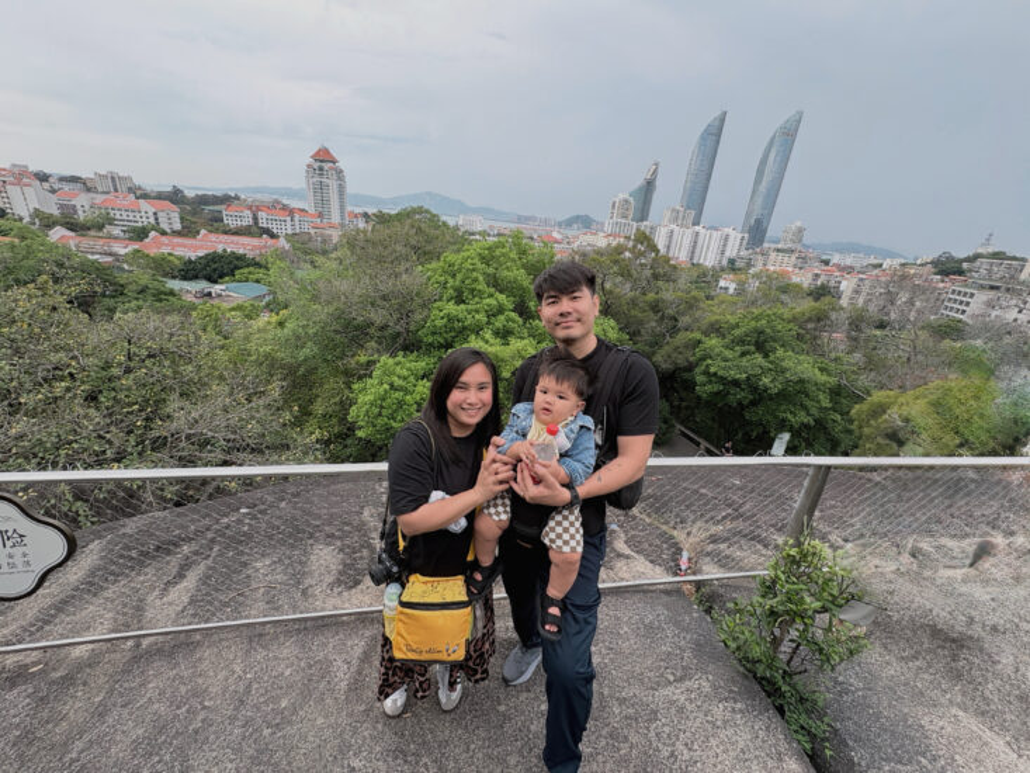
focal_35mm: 14
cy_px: 386
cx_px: 515
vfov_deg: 85.7
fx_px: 417
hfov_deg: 102.1
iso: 40
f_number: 2.2
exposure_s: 1/213
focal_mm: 2.22
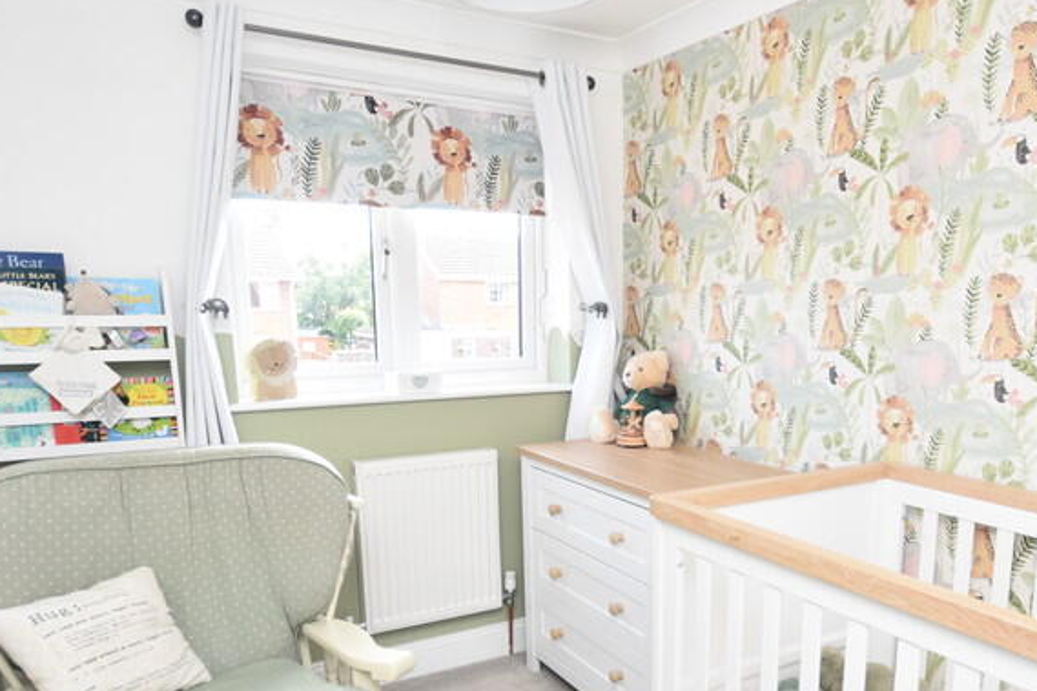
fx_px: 777
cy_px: 457
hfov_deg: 66.8
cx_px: 618
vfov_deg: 47.2
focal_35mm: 27
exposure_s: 1/160
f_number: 4.5
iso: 800
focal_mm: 10
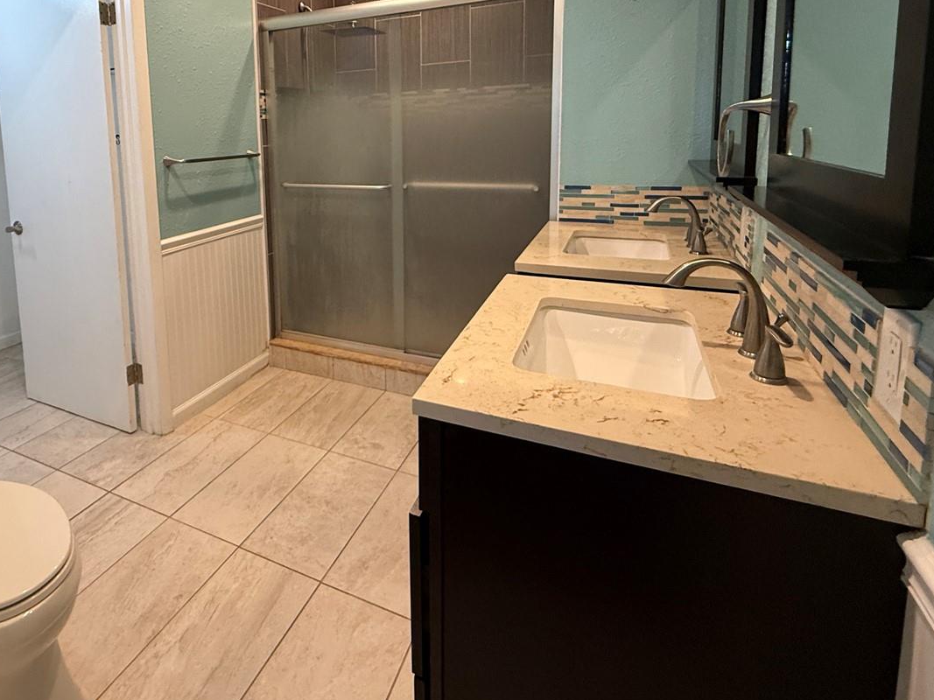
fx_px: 567
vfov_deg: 60.9
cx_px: 324
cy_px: 201
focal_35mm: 21
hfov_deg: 76.9
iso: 320
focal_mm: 2.22
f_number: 2.2
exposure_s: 1/120
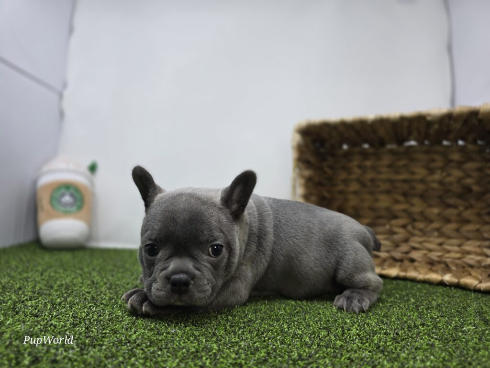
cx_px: 245
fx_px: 326
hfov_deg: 73.9
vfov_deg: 58.9
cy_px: 184
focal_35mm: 23
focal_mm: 6.3
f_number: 1.7
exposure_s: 1/120
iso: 40
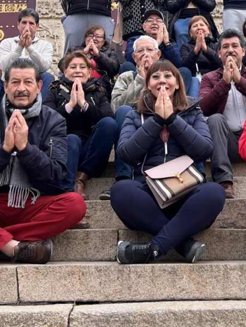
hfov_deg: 23.2
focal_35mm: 63
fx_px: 597
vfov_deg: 29.5
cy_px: 35
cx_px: 172
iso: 50
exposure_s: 1/846
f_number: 1.5
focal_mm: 5.7
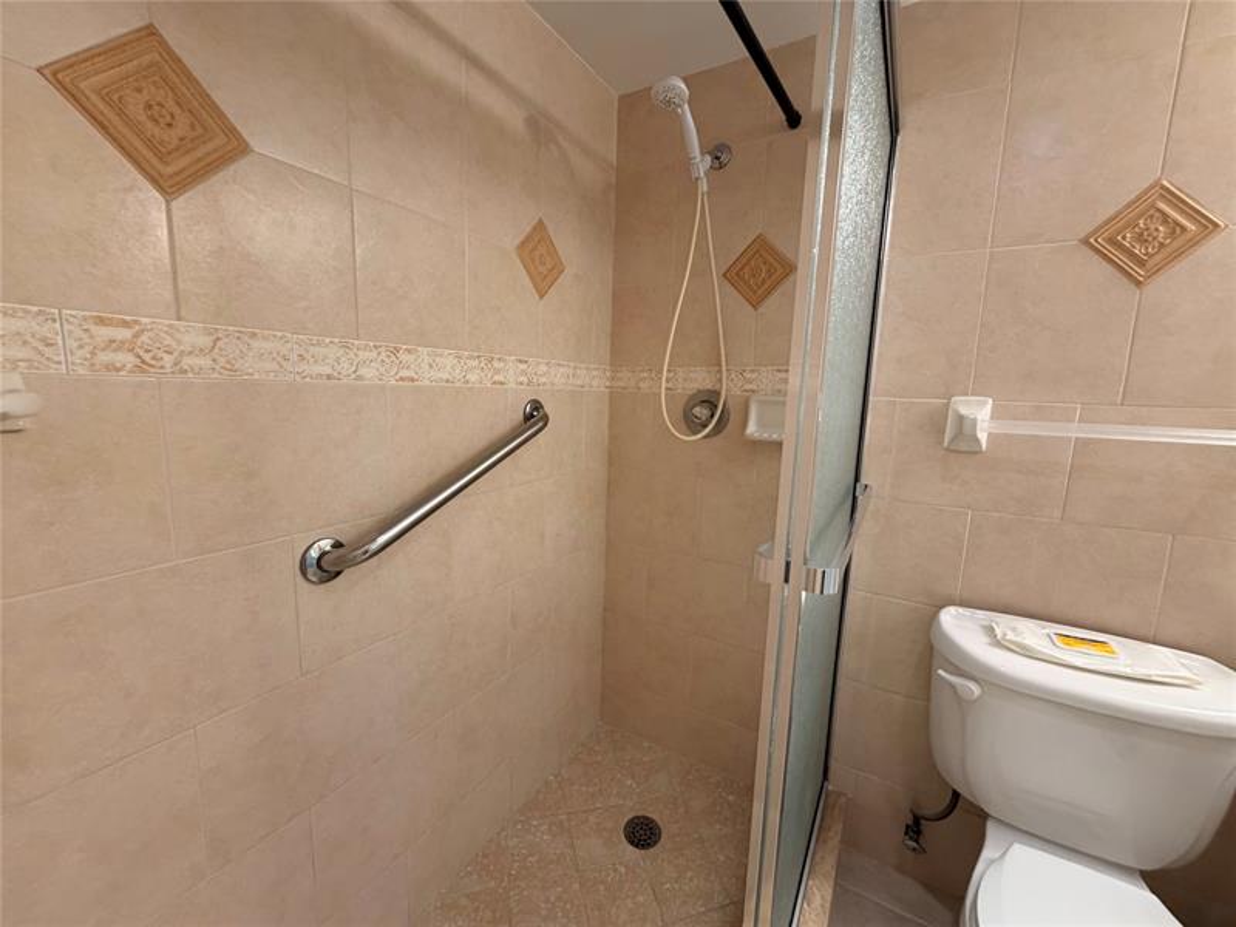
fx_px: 500
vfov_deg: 85.7
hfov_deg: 102.1
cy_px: 464
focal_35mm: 14
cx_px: 618
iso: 200
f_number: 2.2
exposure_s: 1/120
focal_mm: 2.22
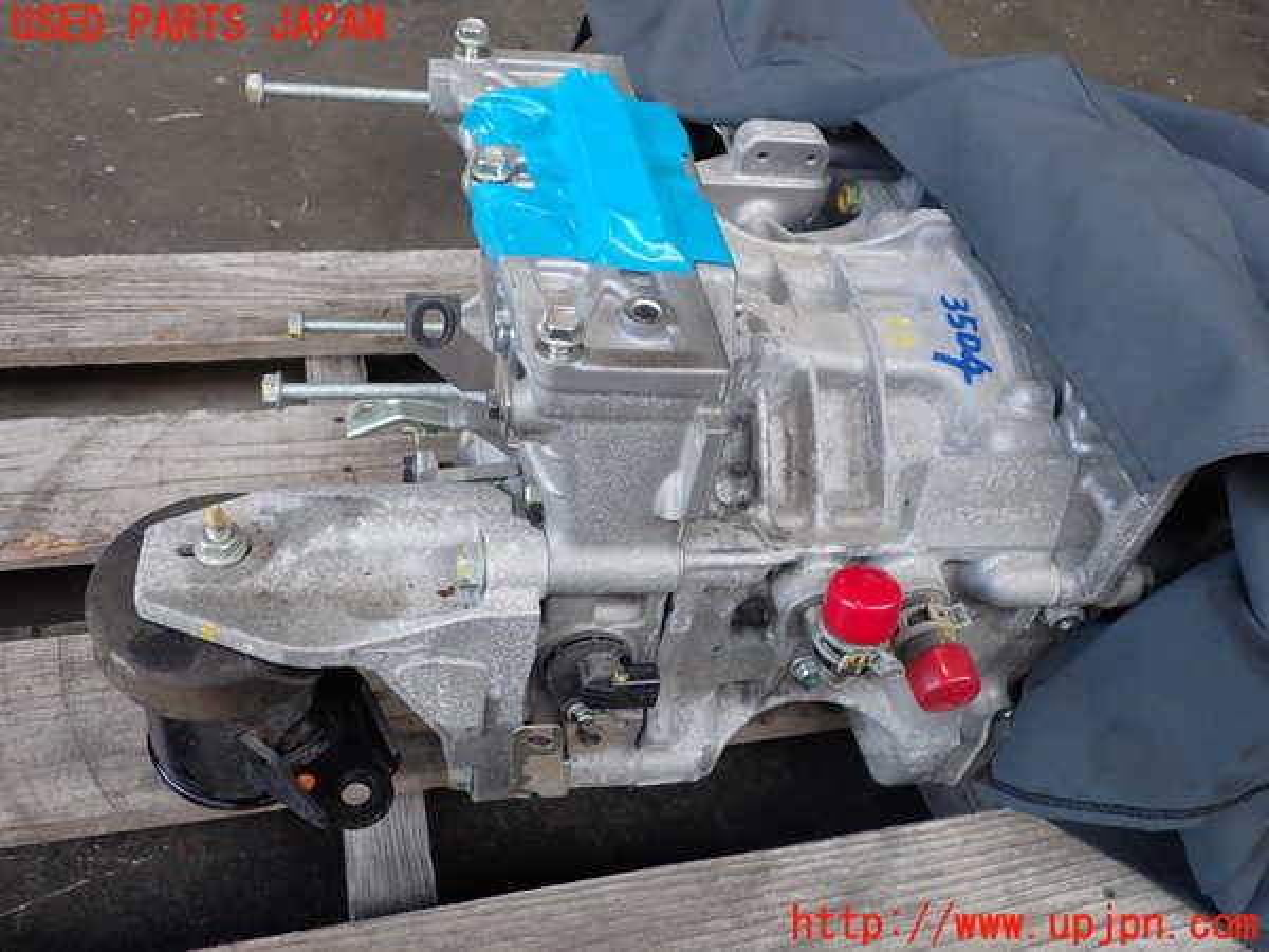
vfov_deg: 46.8
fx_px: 1100
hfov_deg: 60.0
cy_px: 476
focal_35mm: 30
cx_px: 634
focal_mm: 5.4
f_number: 2.3
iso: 160
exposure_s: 1/125
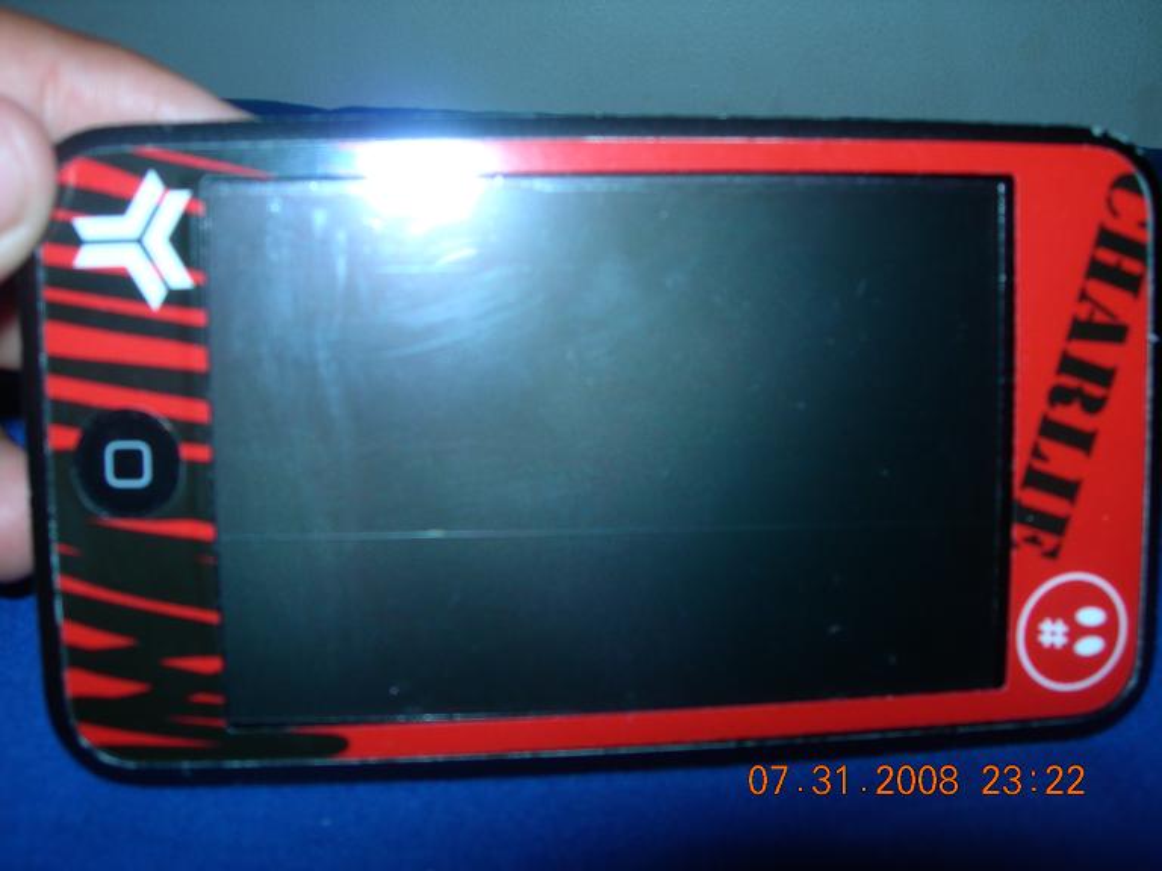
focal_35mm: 38
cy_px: 436
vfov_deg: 37.7
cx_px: 581
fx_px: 1276
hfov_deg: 49.0
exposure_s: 1/60.1
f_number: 4.8
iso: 50
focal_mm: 7.8
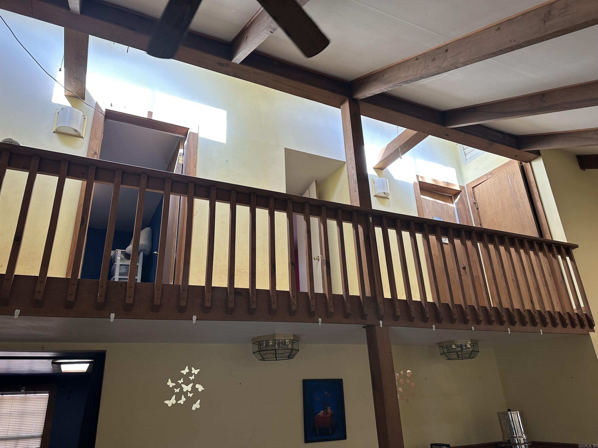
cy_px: 224
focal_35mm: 24
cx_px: 299
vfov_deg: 56.8
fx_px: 415
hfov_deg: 71.6
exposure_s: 1/120
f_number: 1.78
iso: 80
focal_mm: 6.86
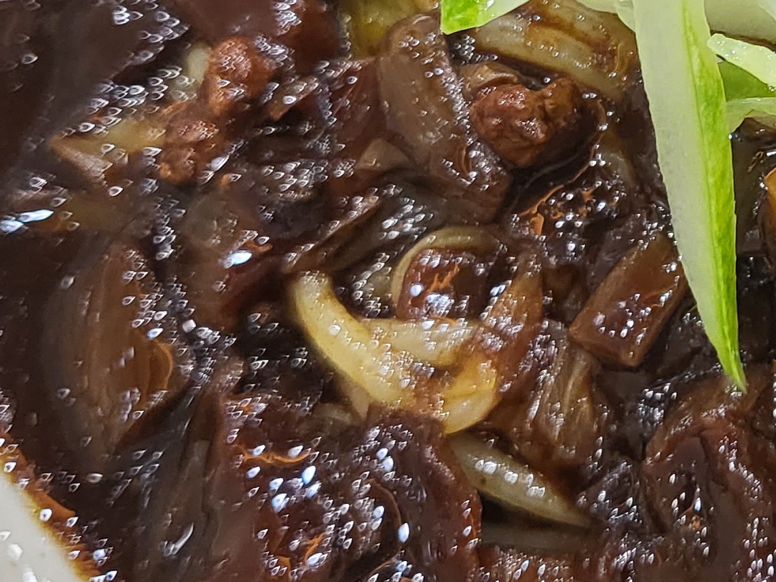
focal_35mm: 91
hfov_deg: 20.4
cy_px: -34
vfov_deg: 15.8
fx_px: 2040
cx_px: 877
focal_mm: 4.25
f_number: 1.8
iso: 250
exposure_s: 1/120
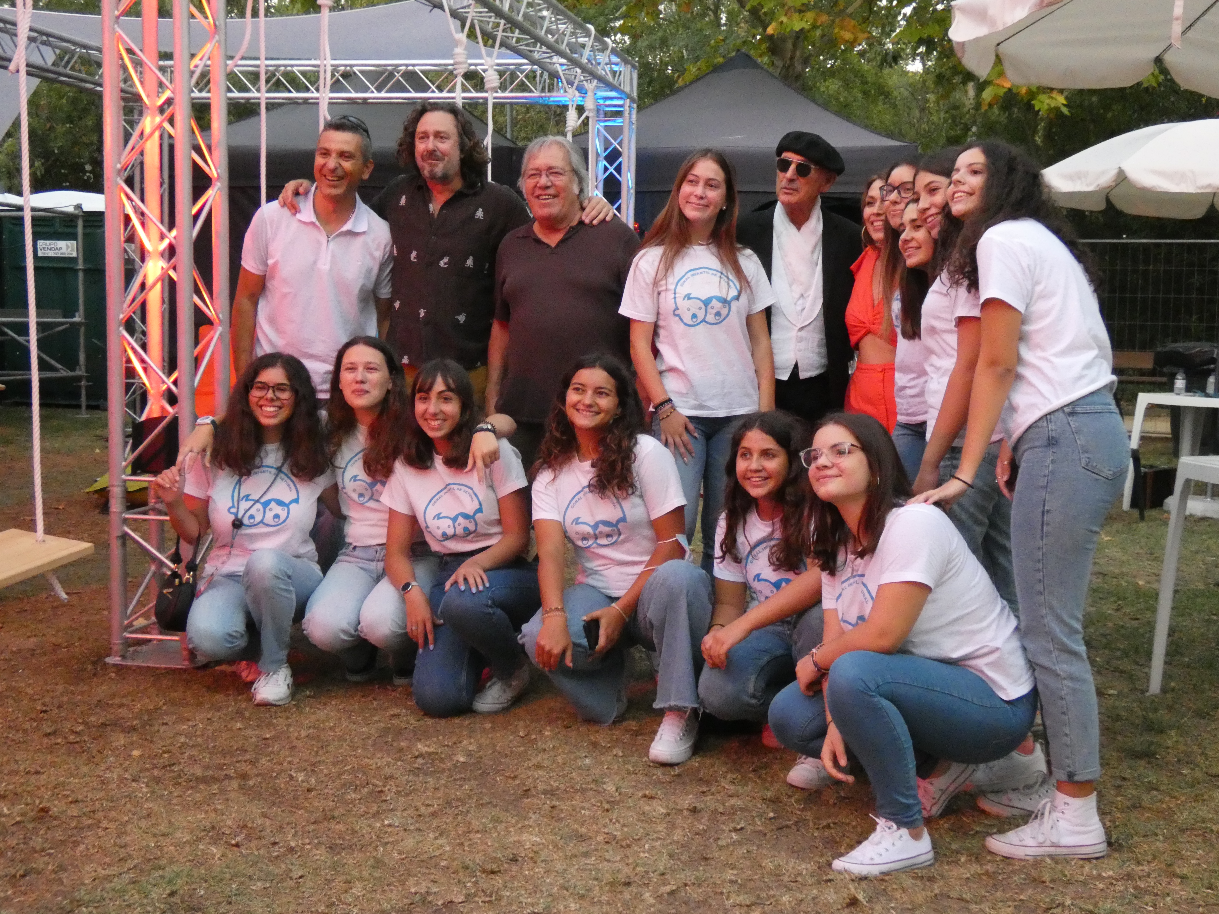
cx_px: 610
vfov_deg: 33.6
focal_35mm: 43
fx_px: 1514
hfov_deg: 43.9
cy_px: 457
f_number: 3.7
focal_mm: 7.8
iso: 1250
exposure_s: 1/80
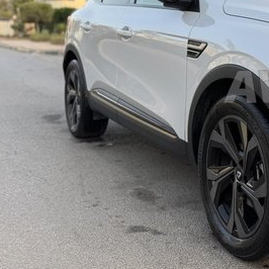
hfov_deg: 29.1
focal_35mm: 51
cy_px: 86
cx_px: 319
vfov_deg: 33.1
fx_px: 448
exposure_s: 1/454
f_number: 1.78
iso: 80
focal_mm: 6.76
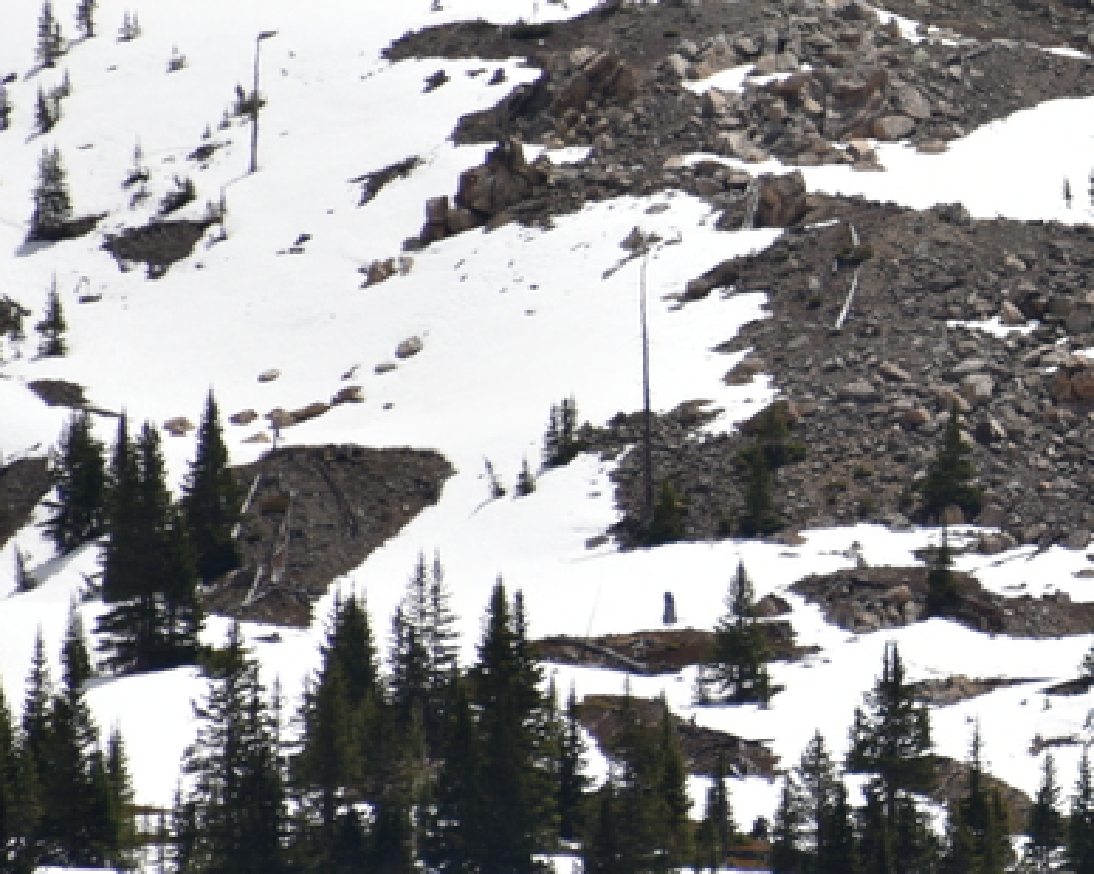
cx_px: 1359
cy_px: 245
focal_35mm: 930
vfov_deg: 1.7
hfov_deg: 2.1
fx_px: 30097
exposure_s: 1/640
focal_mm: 300
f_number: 8
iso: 100
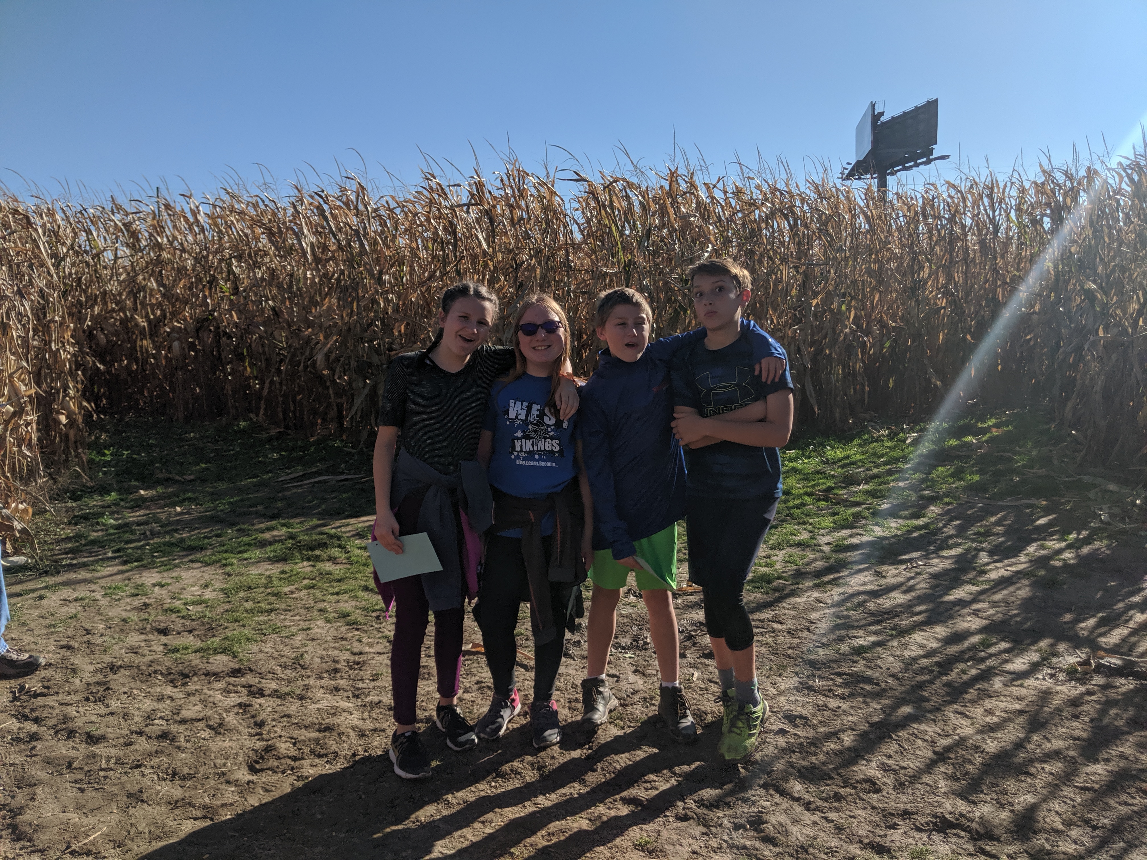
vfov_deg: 51.4
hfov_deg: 65.3
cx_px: 574
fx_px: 895
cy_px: 430
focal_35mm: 27
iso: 107
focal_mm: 4.44
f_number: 1.8
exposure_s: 1/11765
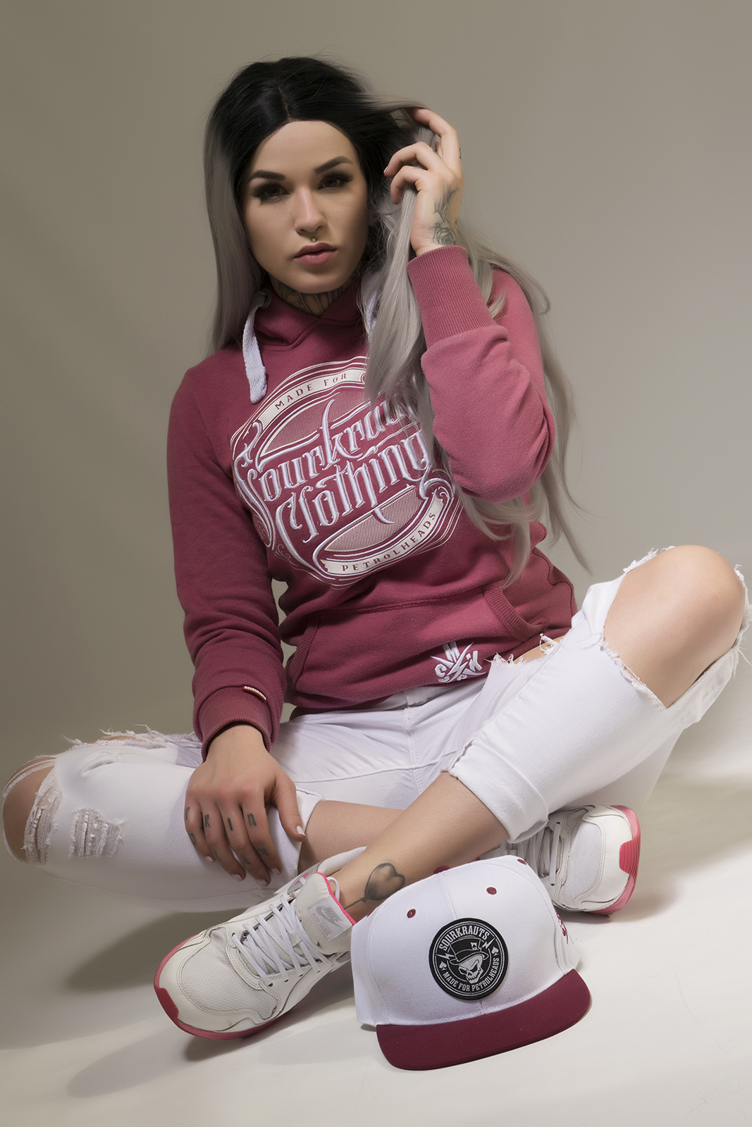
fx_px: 2255
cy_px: 564
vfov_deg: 28.1
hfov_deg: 18.9
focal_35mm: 72
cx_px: 376
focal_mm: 48
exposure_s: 1/60
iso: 200
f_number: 14
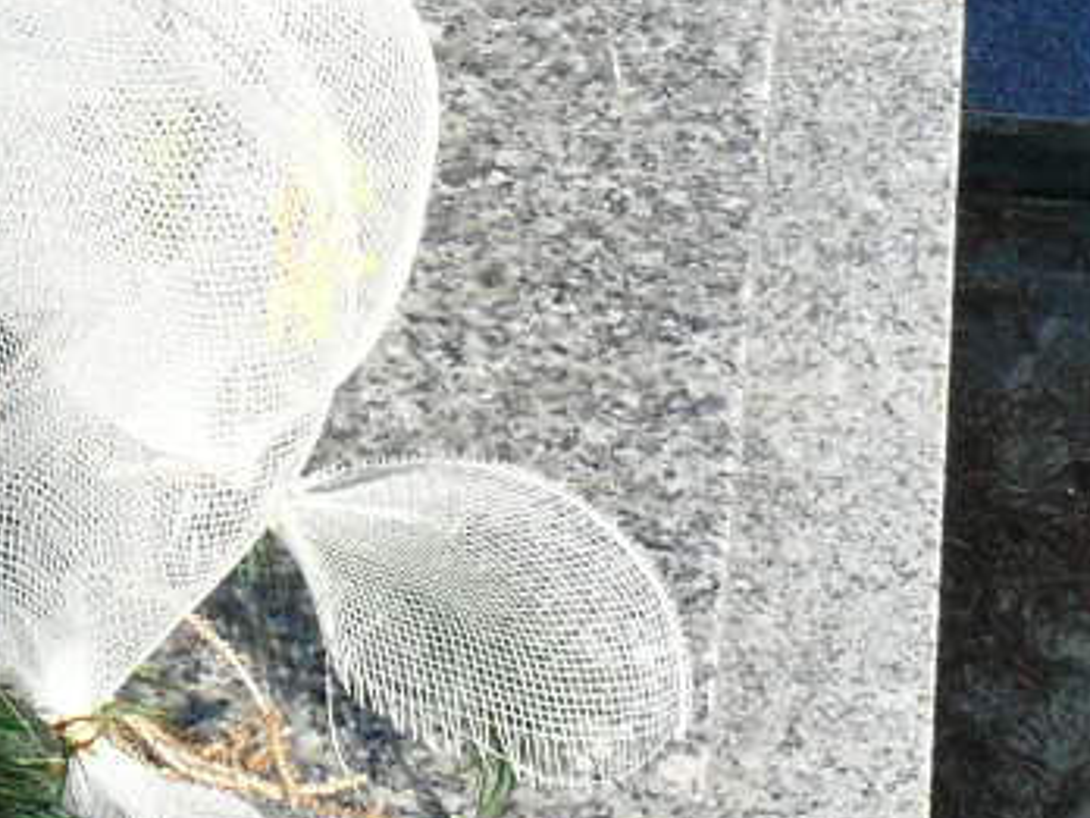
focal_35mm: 161
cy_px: -614
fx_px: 5070
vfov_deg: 8.9
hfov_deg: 11.9
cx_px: -335
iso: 100
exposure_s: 1/250
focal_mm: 7.4
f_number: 5.6
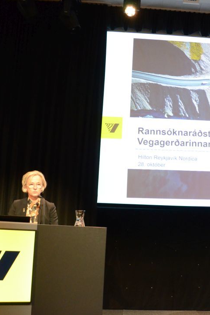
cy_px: 158
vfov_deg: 47.4
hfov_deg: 31.8
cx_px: 166
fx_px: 359
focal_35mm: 41
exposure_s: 1/50
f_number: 5
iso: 3200
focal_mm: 18
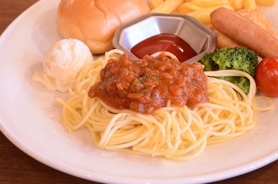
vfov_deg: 13.2
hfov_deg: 19.8
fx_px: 794
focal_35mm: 103
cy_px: 71
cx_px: 168
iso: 2800
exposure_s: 1/80
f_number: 5.6
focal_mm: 48
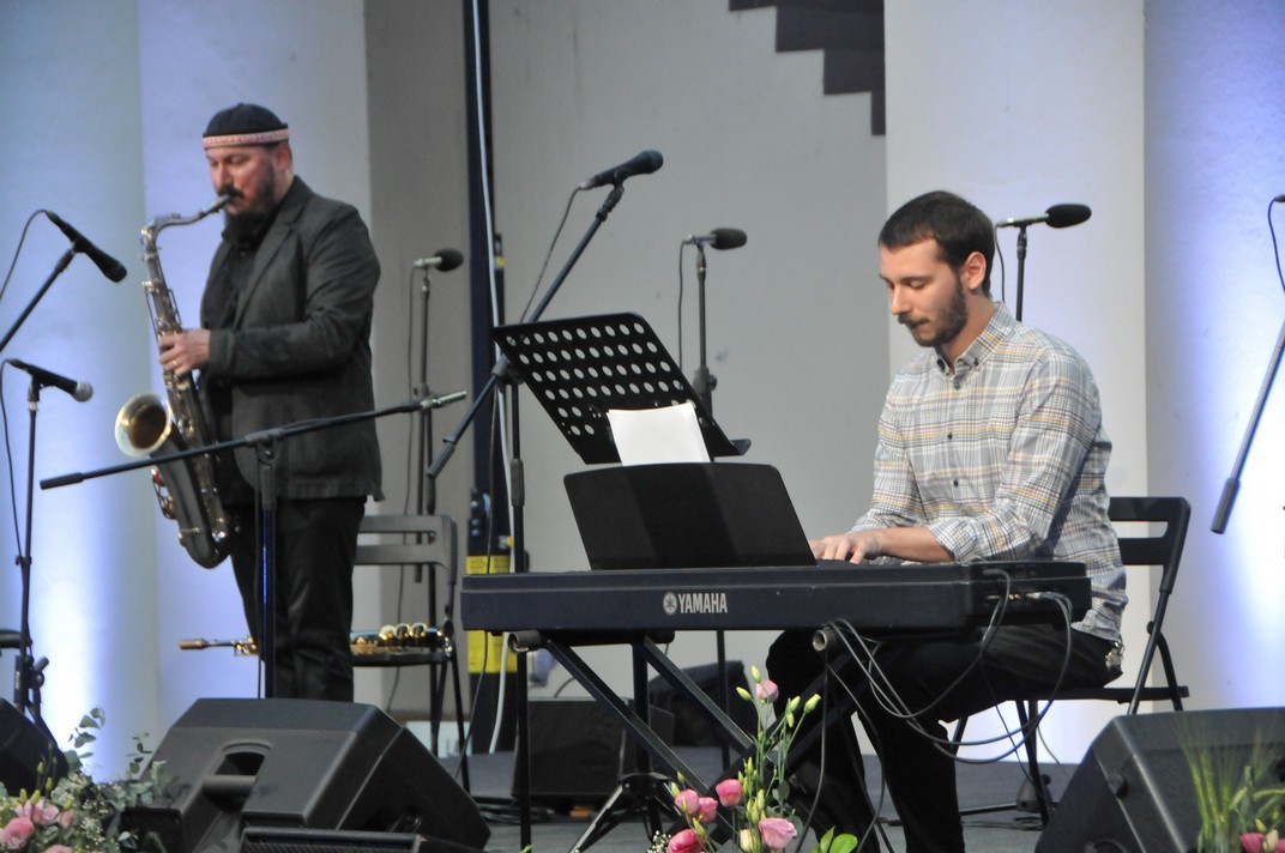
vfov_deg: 11.1
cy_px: 426
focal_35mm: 123
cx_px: 642
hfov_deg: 16.7
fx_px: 4385
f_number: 5
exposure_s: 1/125
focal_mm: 82
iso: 1600
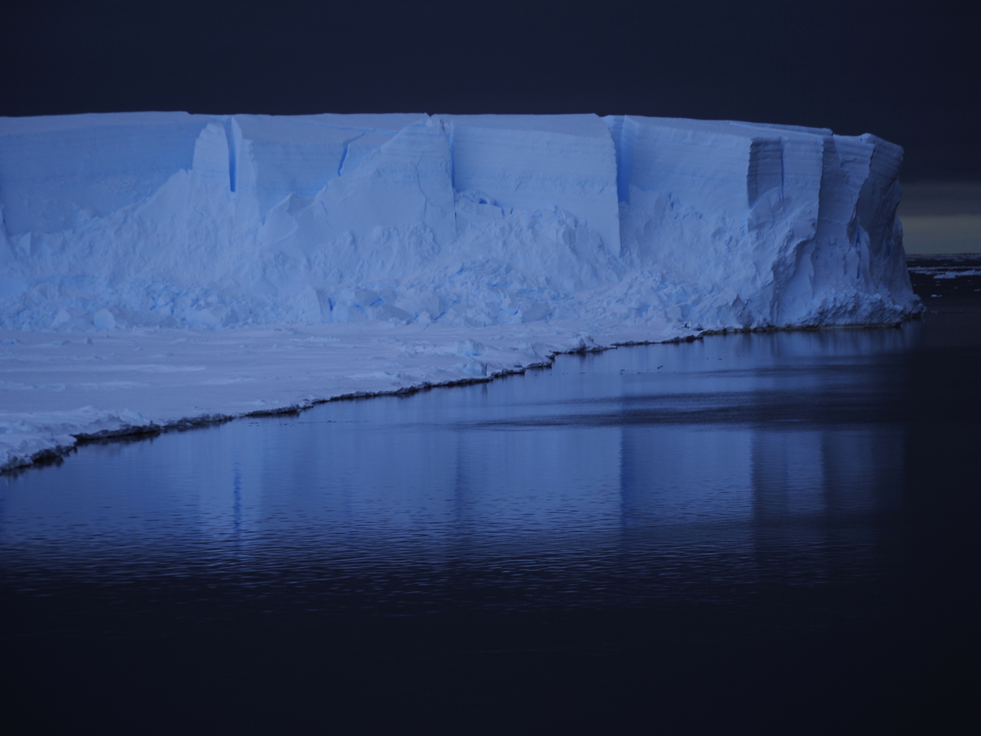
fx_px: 3967
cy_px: 369
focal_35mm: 140
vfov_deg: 10.6
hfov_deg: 14.1
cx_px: 533
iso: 100
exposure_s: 1/15
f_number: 6.3
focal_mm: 86
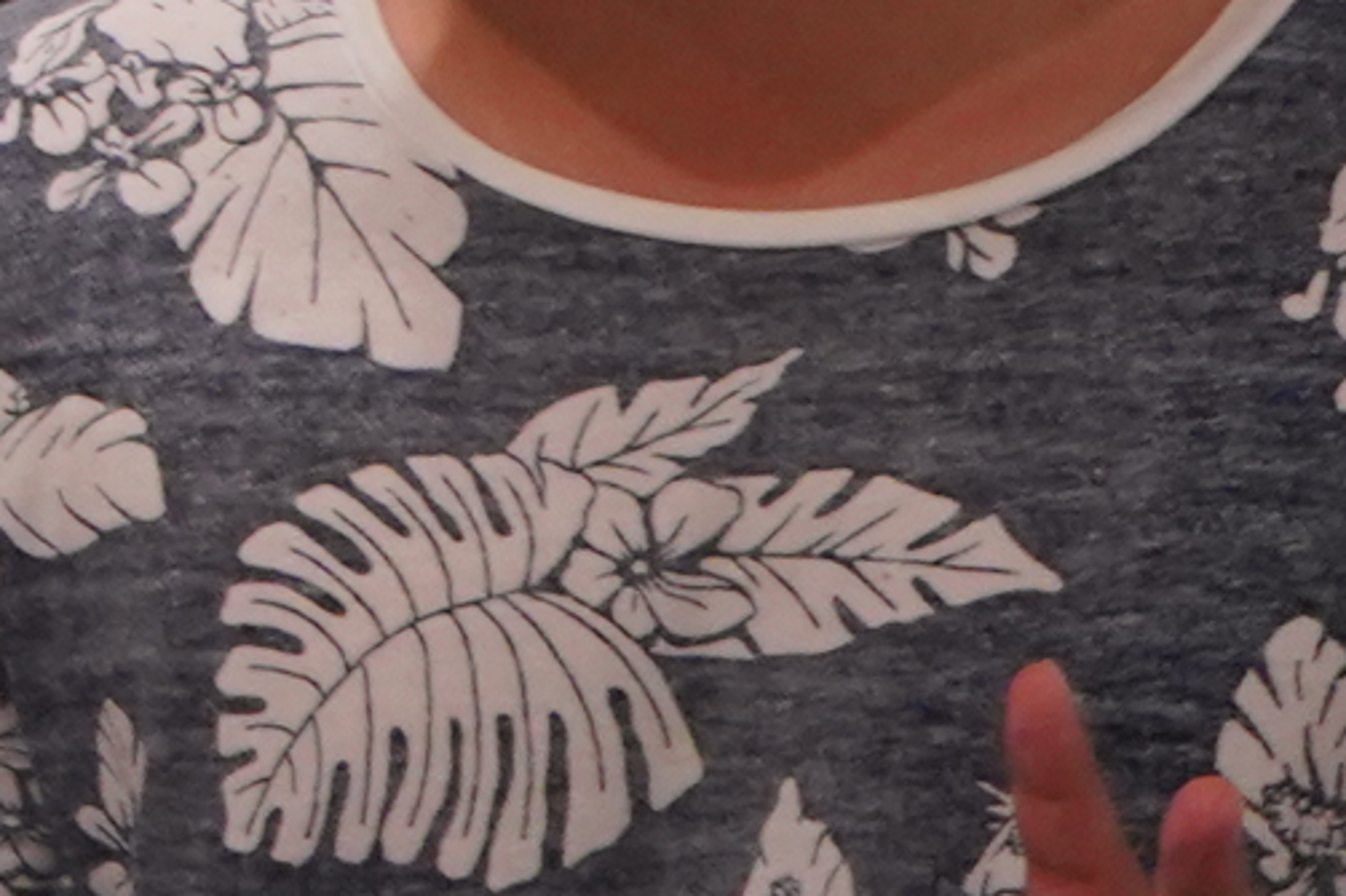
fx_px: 10278
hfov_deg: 6.4
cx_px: -3481
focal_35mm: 275
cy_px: -225
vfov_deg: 5.0
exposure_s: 1/160
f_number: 4
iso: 2000
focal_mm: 36
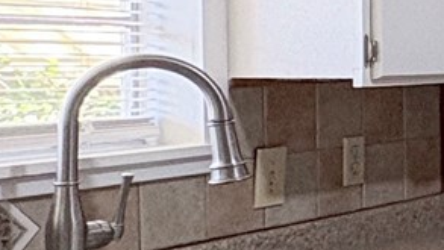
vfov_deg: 12.1
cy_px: 67
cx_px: 1032
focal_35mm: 100
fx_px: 1178
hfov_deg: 14.7
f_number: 2.2
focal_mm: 2.22
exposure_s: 1/60
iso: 250
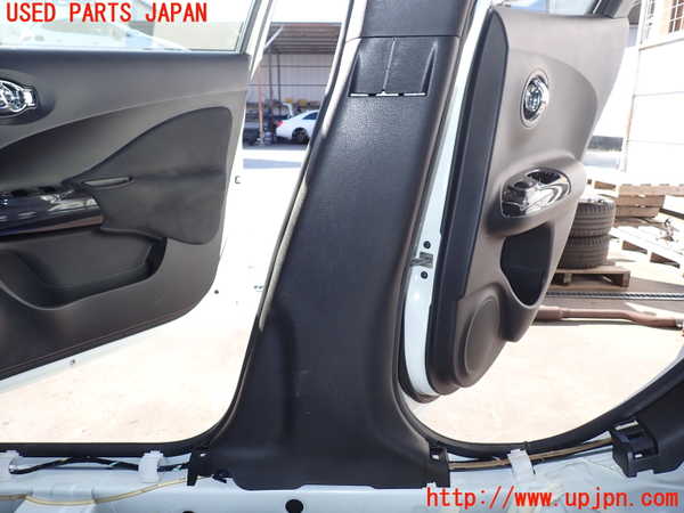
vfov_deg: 54.9
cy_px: 256
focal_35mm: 25
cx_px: 342
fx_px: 494
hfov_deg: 69.4
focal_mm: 4.5
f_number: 2.8
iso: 100
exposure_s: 1/250
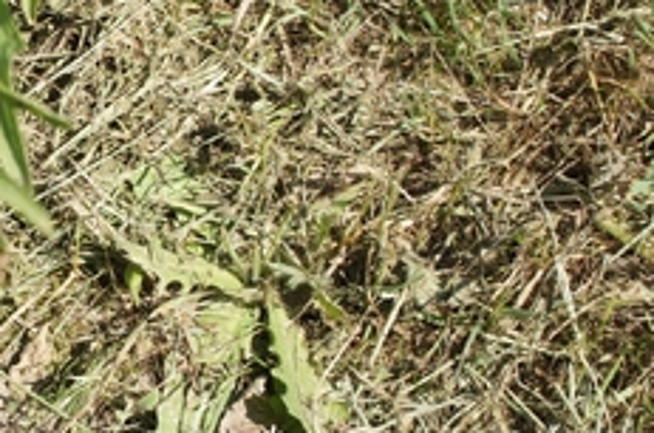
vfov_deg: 17.4
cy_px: 161
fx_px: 1414
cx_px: -130
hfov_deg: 23.8
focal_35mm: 78
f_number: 8
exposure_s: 1/250
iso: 200
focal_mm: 20
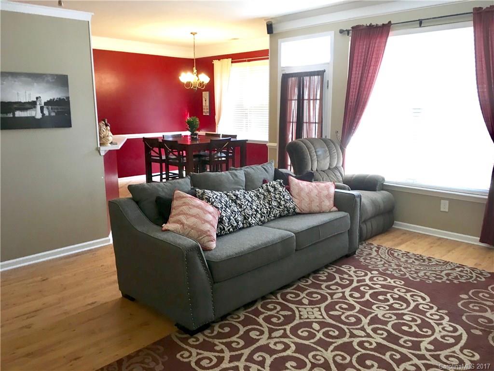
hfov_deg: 61.7
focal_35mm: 29
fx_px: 414
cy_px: 186
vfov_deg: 48.2
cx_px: 247
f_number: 2.2
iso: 64
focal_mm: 4.15
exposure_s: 1/30
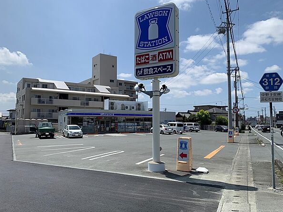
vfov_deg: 51.4
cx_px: 137
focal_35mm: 27
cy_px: 106
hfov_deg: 65.3
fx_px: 221
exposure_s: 1/4098
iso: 25
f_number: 1.8
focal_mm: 4.25
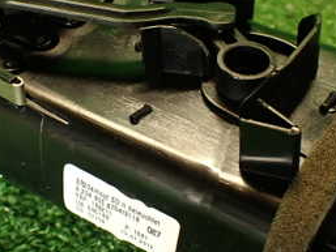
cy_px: 110
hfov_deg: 27.6
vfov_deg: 21.0
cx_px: 109
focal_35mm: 70
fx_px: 680
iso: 250
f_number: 2.3
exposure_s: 1/30
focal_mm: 5.4
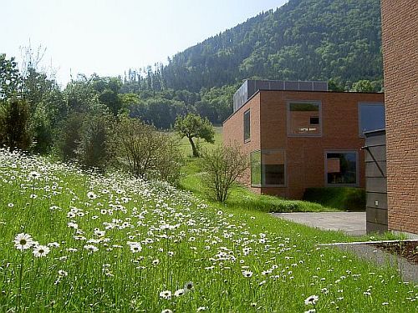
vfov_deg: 41.8
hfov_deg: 54.0
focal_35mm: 34
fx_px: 411
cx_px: 209
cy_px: 156
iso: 100
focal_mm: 5.6
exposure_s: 1/400
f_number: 4.7
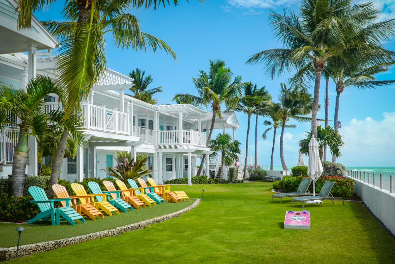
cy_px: 132
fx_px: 384
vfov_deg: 37.9
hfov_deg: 54.4
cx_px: 198
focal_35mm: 35
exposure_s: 1/500
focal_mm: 35
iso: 100
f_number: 5.6
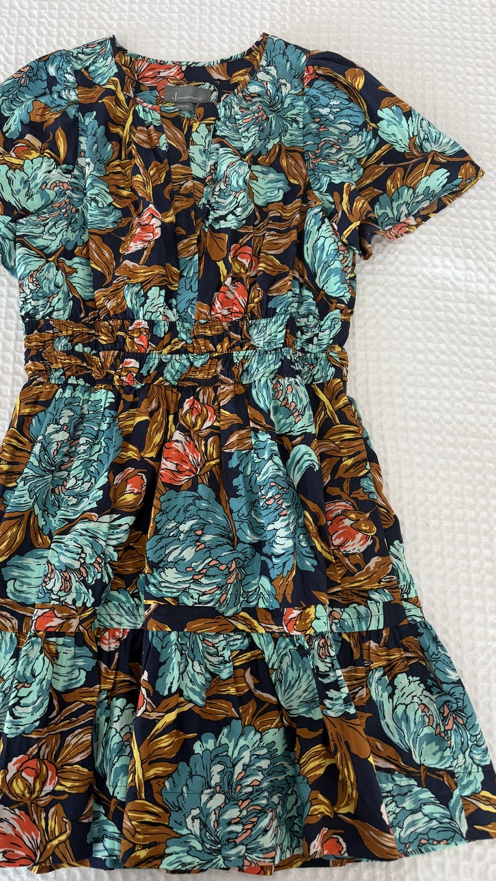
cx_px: 206
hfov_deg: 42.7
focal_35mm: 27
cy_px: 448
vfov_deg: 69.9
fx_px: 631
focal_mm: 6.76
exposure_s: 1/81
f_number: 1.78
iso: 200
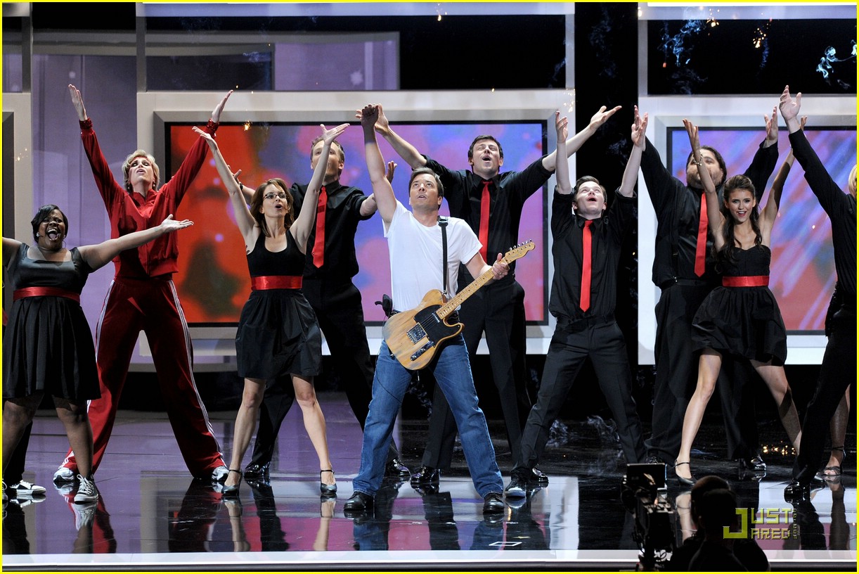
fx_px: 9549
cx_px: 430
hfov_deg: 5.2
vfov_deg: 3.4
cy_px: 287
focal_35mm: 400
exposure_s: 1/320
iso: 2500
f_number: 4.5
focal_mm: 400
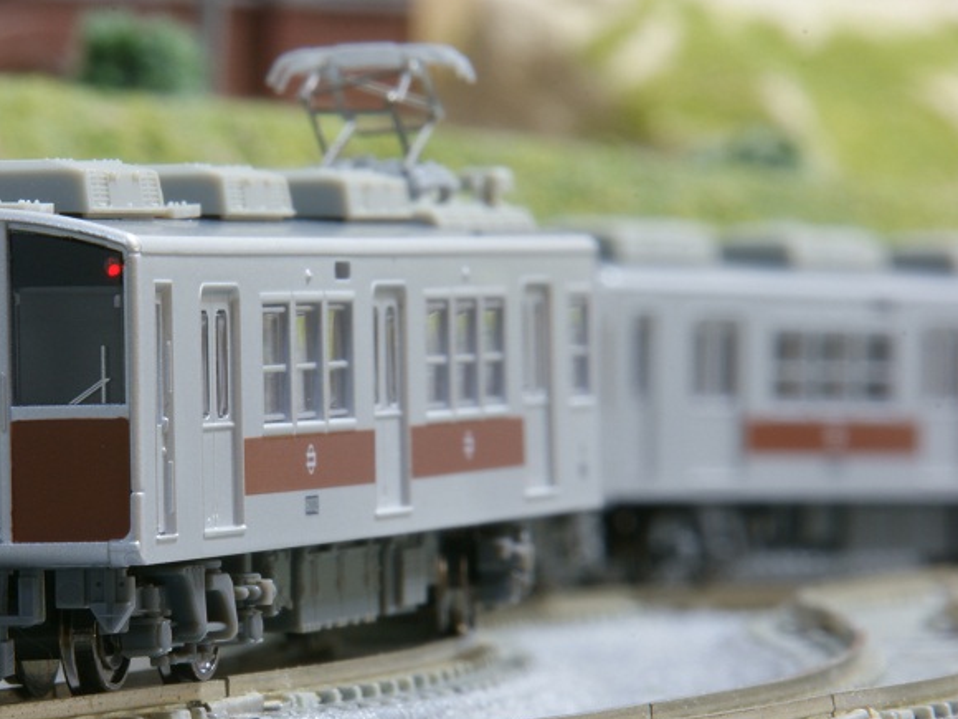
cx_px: 277
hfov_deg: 3.5
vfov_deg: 2.6
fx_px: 15802
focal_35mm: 571
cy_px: 413
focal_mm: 250
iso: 100
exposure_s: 15
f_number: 36
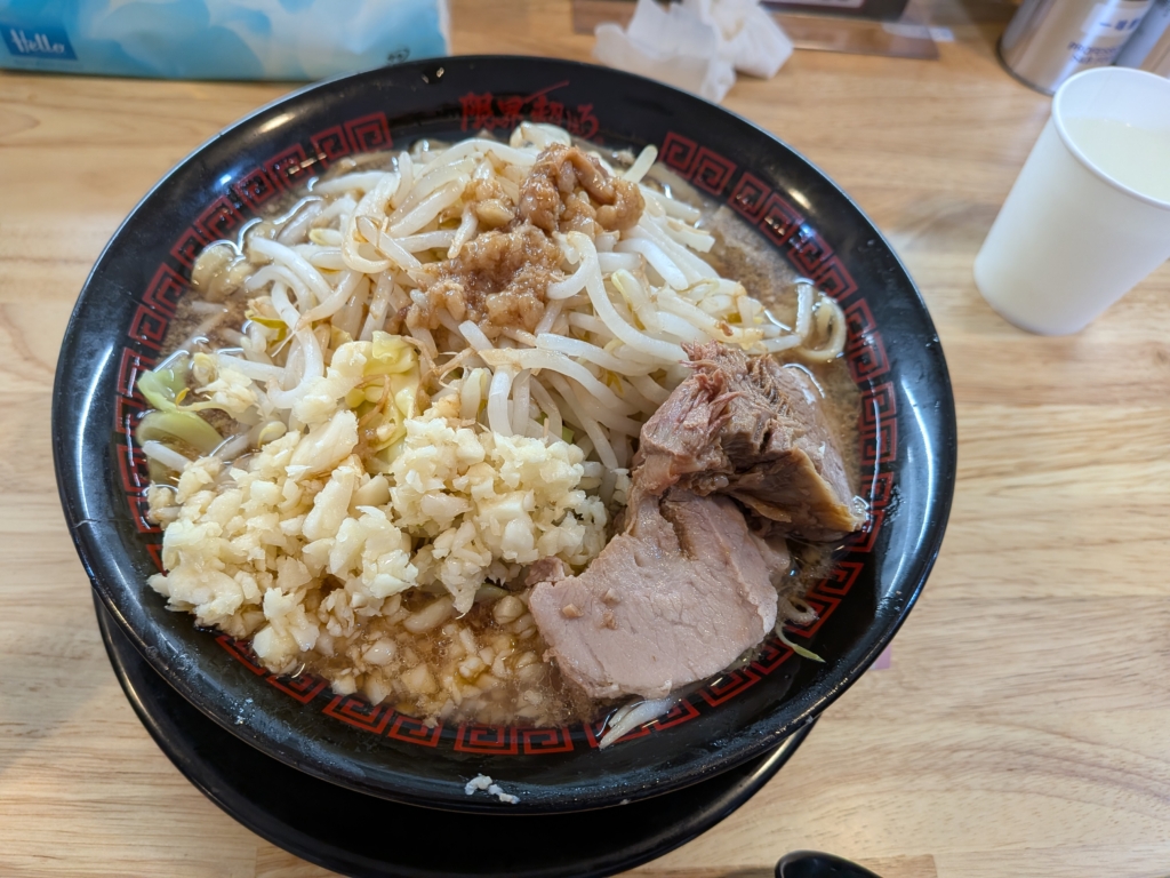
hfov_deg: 71.6
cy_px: 439
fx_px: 811
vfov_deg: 56.8
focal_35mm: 24
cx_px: 585
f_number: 1.7
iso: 87
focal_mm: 4.53
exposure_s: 1/40
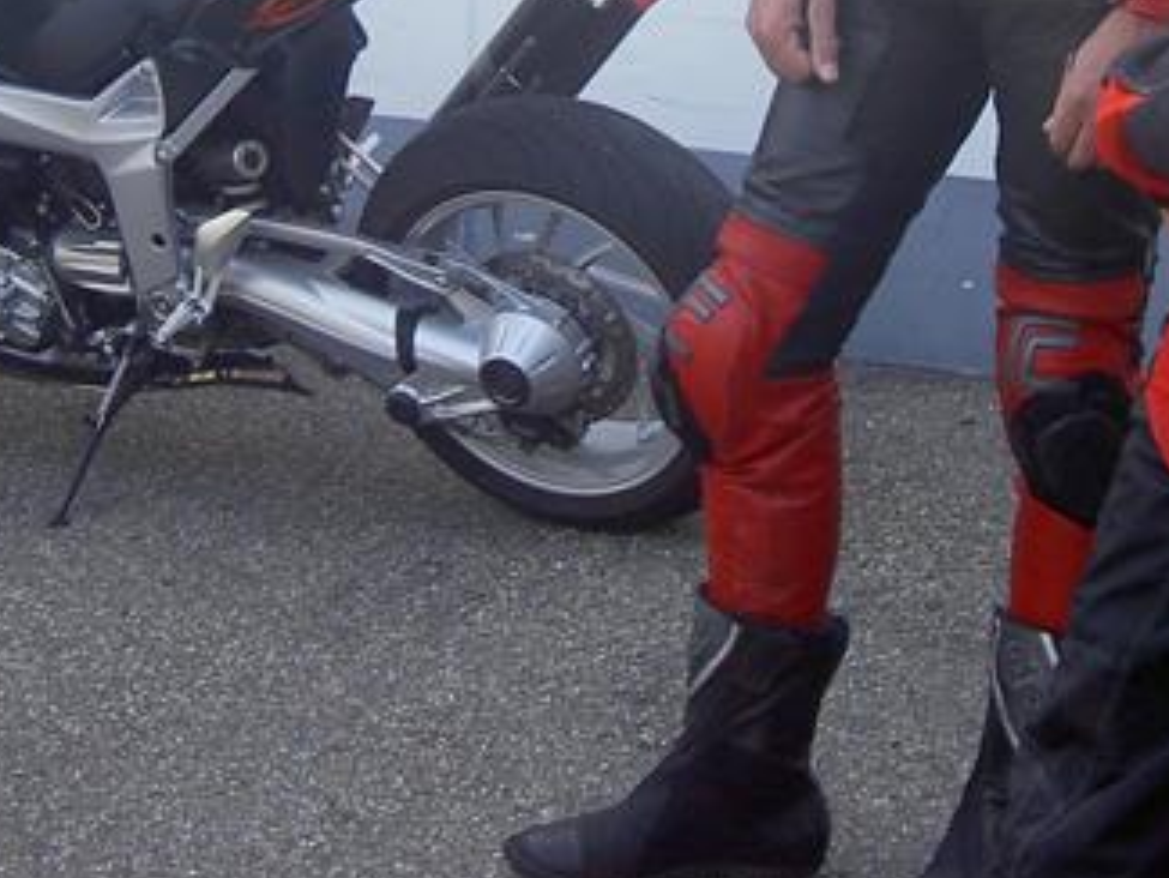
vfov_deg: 11.9
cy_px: -22
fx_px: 4155
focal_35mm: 123
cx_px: 522
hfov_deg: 16.0
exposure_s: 1/160
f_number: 2.8
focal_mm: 8
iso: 100
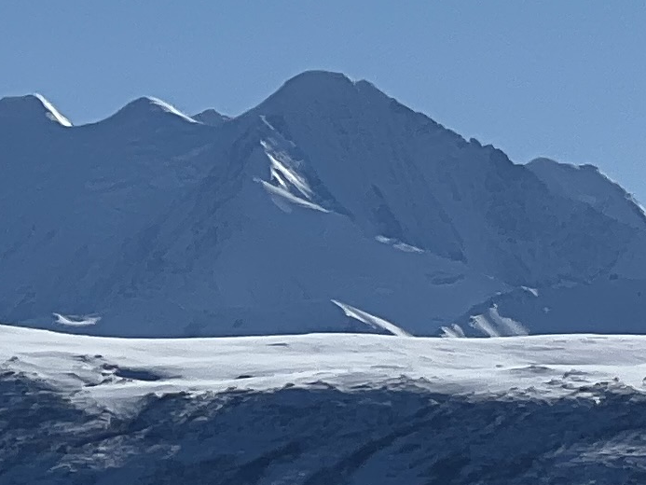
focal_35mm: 448
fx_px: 8362
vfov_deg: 3.3
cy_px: 670
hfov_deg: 4.4
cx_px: 767
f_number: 2.8
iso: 25
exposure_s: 1/3311
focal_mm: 9
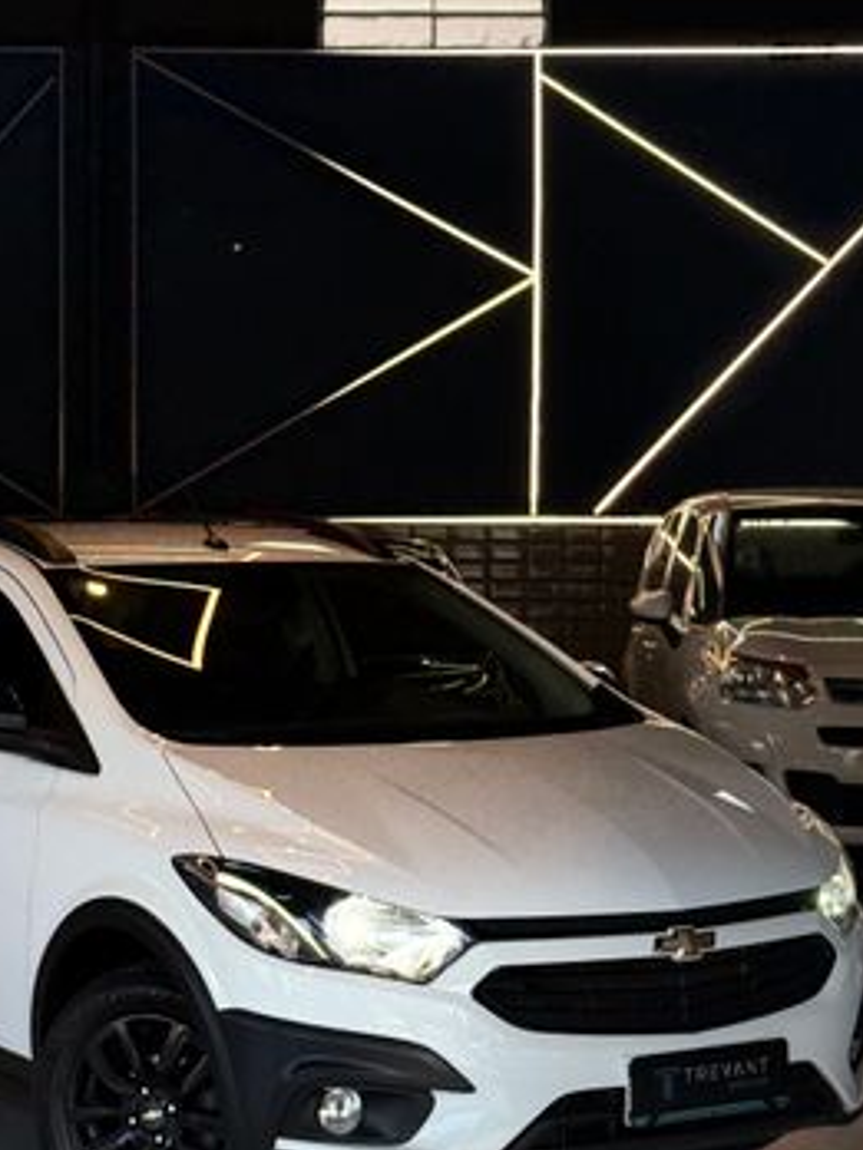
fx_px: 2161
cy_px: 575
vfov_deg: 29.8
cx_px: 298
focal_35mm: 65
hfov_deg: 22.5
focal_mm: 6.76
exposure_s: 1/641
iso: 80
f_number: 1.78
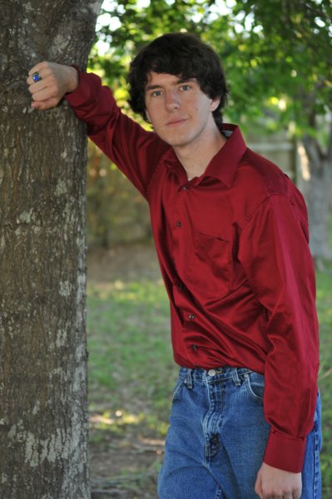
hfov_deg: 16.5
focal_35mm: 82
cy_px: 250
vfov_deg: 24.6
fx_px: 1143
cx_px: 166
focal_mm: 55
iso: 200
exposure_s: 1/100
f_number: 2.8
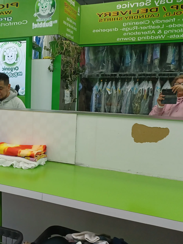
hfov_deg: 34.2
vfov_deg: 46.8
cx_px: 22
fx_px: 282
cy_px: 124
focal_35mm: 40
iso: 115
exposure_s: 1/60
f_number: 1.8
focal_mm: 4.6
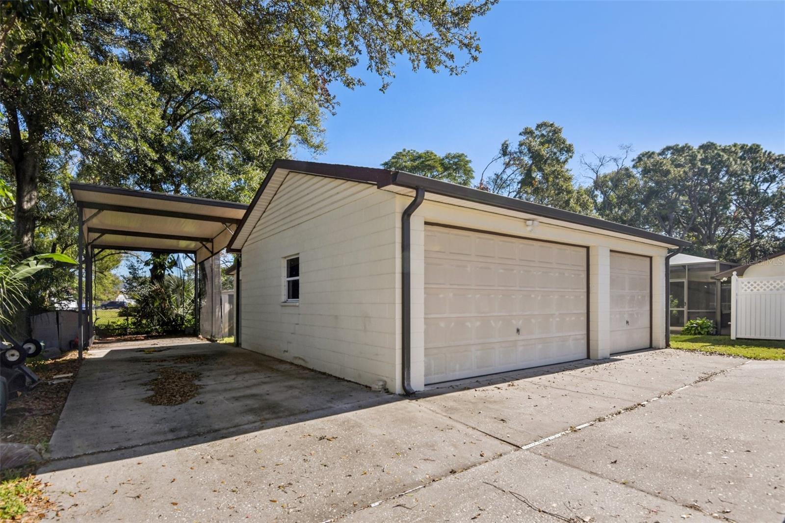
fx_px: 371
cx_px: 392
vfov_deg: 70.4
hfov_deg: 93.3
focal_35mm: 17
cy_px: 262
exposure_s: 1/1000
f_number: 8
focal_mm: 17
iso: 400
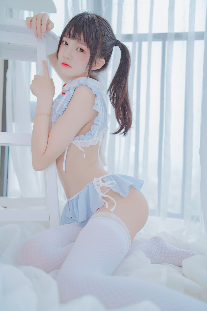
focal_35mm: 35
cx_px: 104
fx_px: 302
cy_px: 156
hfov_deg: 37.9
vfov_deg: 54.4
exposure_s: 1/200
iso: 100
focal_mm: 35
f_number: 1.4
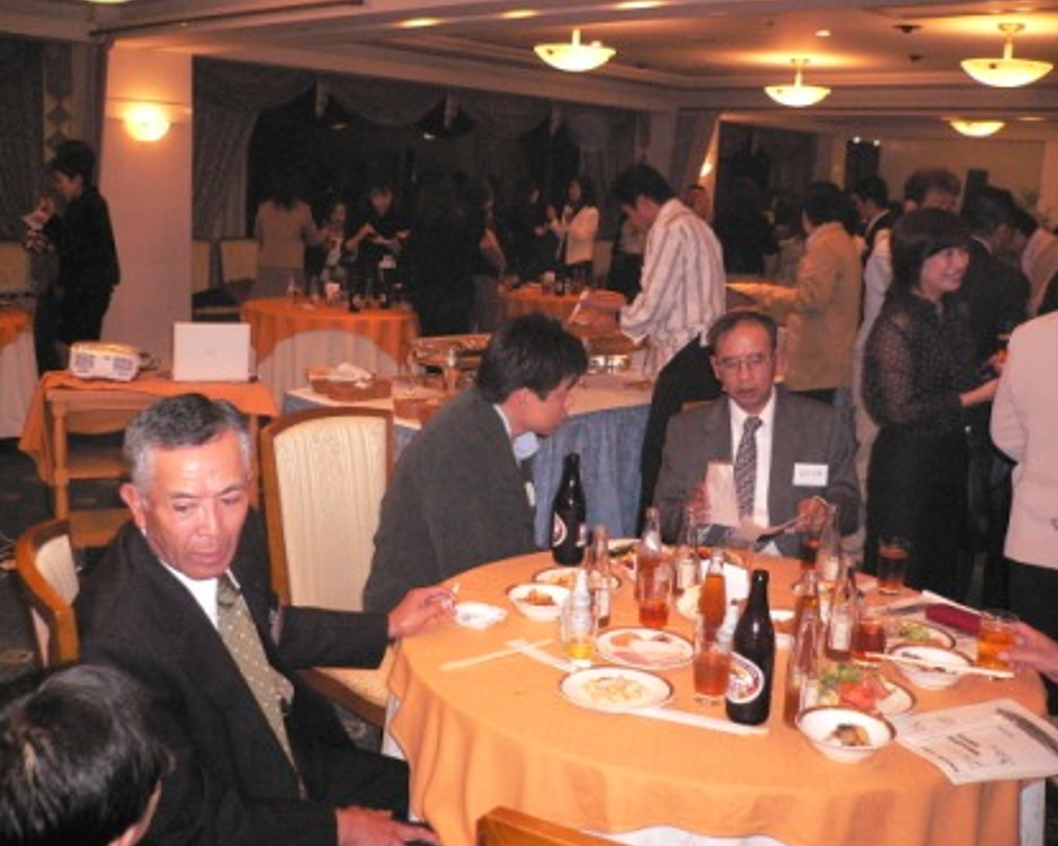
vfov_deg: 40.1
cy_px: 427
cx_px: 509
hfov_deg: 49.1
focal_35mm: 37
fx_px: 1158
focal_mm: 5.8
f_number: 2.8
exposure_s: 1/60
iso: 400
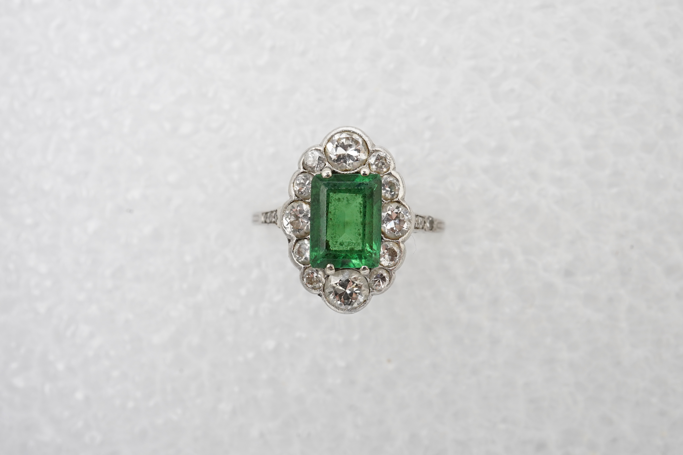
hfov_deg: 43.6
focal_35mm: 45
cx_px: 342
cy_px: 228
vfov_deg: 29.9
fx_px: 854
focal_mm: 30
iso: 640
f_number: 18
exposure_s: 1/125
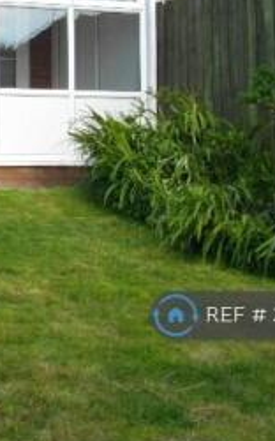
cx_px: -131
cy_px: 101
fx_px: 948
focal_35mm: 79
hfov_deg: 15.3
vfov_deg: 25.8
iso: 100
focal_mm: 5.7
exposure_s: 1/200
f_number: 5.5
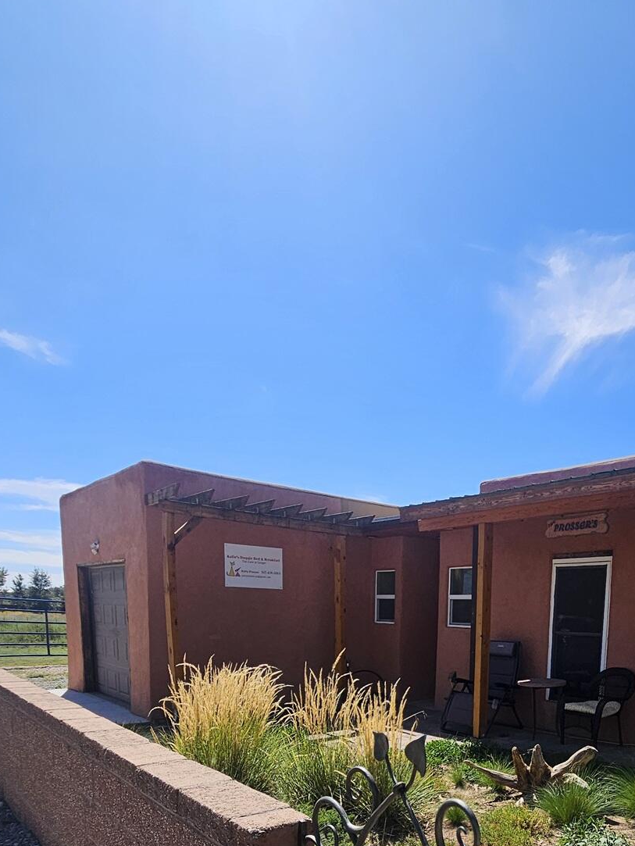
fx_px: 587
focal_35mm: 24
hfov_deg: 55.3
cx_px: 439
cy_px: 712
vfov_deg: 63.4
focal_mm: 2.2
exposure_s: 1/2397
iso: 50
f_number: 2.2
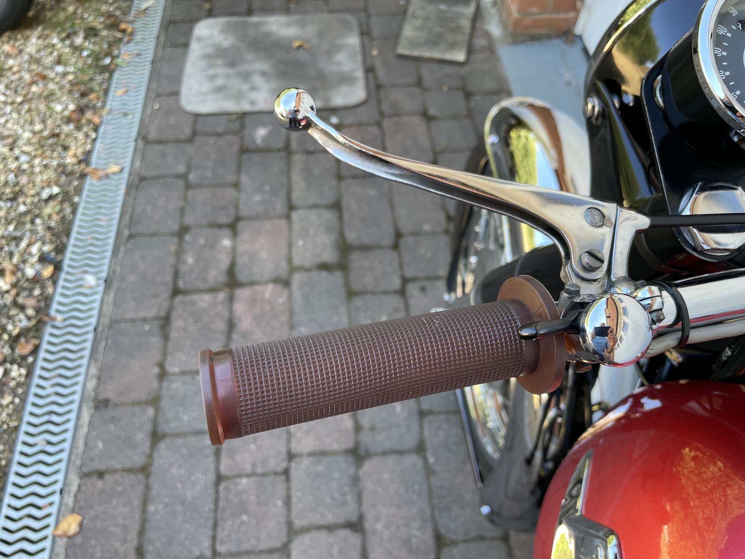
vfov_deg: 53.1
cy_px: 280
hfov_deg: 67.3
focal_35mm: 26
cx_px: 372
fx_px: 560
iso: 64
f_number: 1.6
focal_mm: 4.2
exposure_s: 1/121
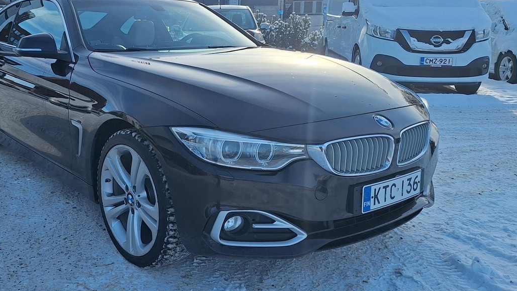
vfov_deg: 33.6
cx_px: 173
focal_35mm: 35
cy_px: 117
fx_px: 480
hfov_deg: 55.5
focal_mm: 5.54
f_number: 1.8
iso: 40
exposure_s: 1/1988
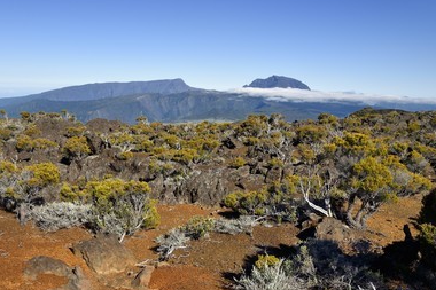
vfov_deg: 31.9
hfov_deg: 46.4
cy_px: 152
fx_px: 508
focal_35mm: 42
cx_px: 200
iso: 200
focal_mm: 38
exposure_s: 1/250
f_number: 16
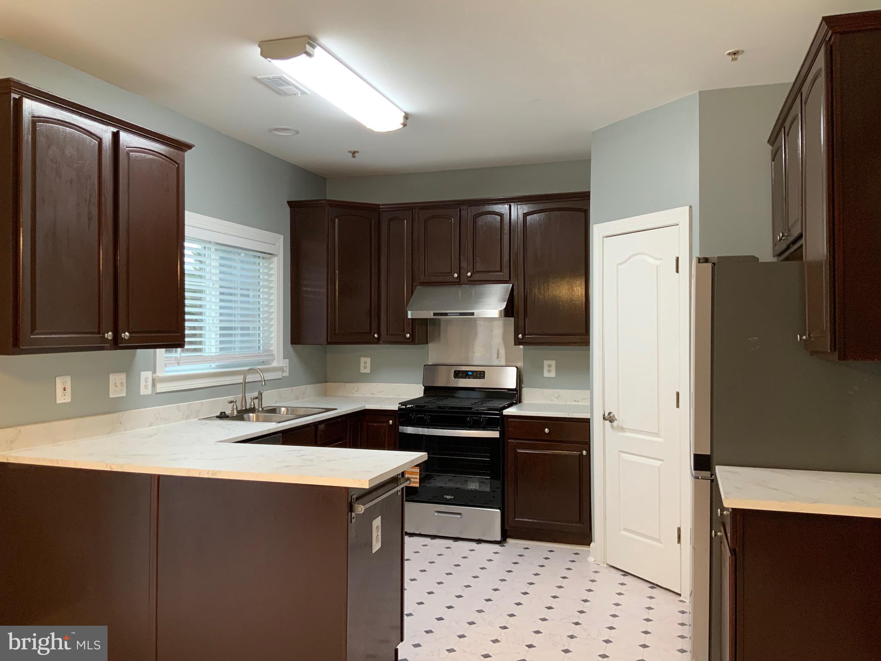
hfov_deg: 61.7
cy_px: 330
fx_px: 738
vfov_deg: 48.2
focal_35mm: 29
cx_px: 440
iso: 80
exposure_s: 1/60
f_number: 1.8
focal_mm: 3
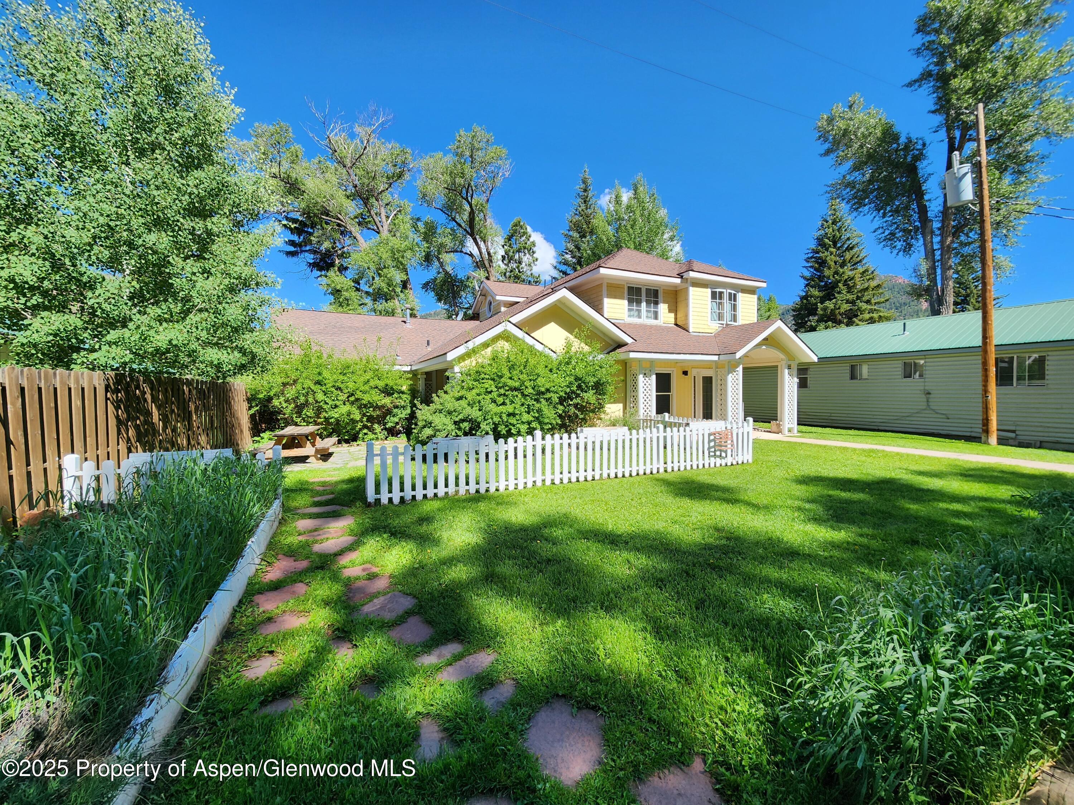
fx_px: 403
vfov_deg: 89.9
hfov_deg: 106.2
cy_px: 402
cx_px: 537
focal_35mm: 13
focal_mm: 2.2
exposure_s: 1/1170
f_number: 2.2
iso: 50
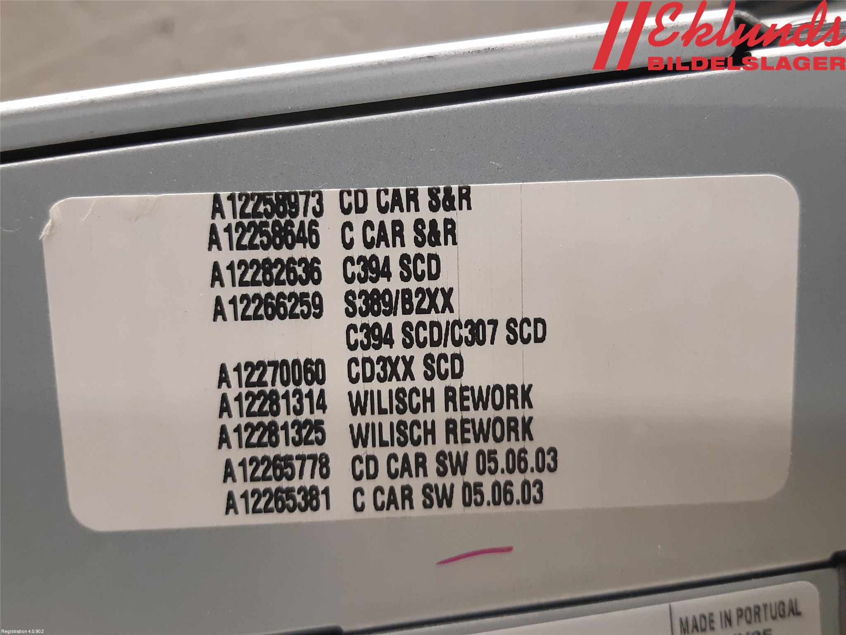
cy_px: 318
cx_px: 423
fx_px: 635
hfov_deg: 67.3
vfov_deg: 53.1
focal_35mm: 26
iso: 250
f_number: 1.7
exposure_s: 1/50
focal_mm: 3.93
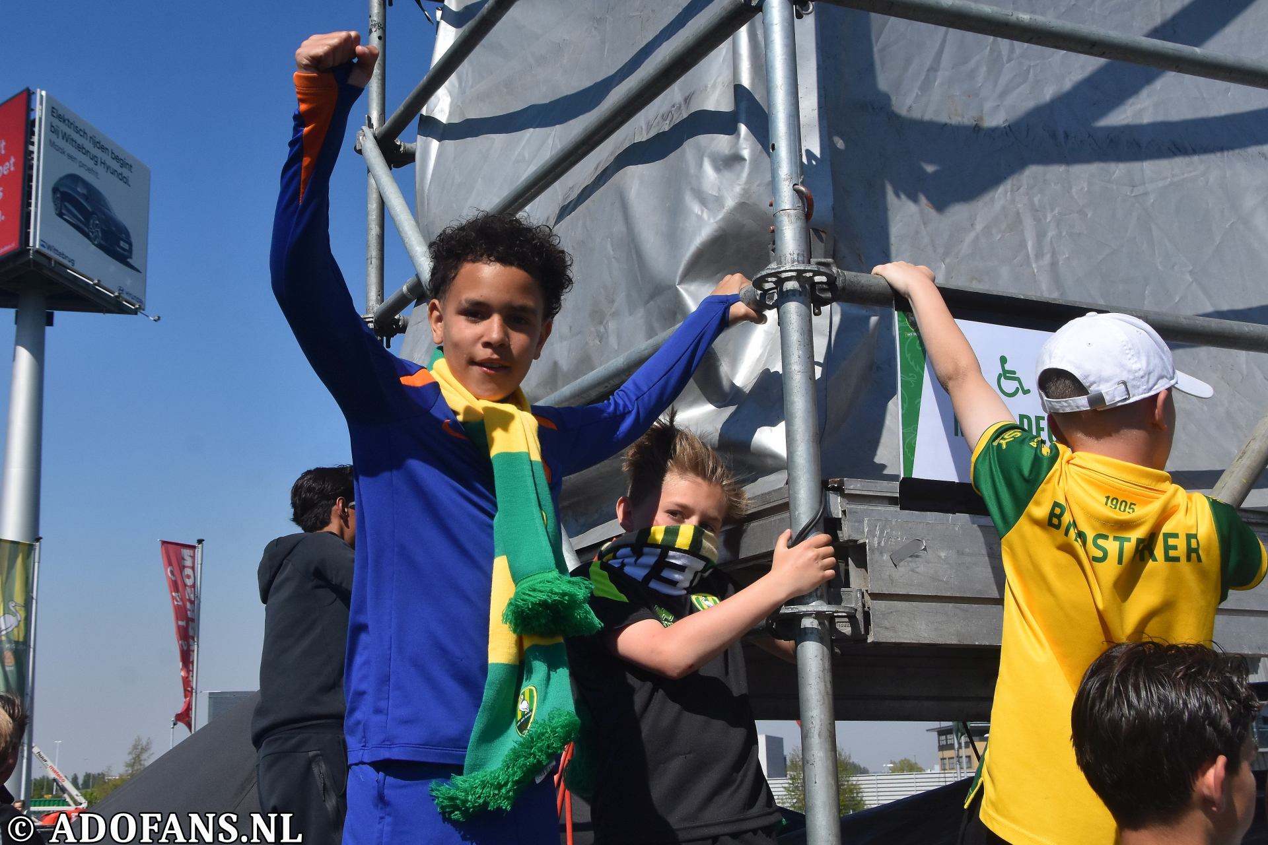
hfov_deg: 49.6
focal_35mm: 39
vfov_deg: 34.2
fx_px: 1374
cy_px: 422
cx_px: 634
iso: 500
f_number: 9
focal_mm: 26
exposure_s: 1/1600
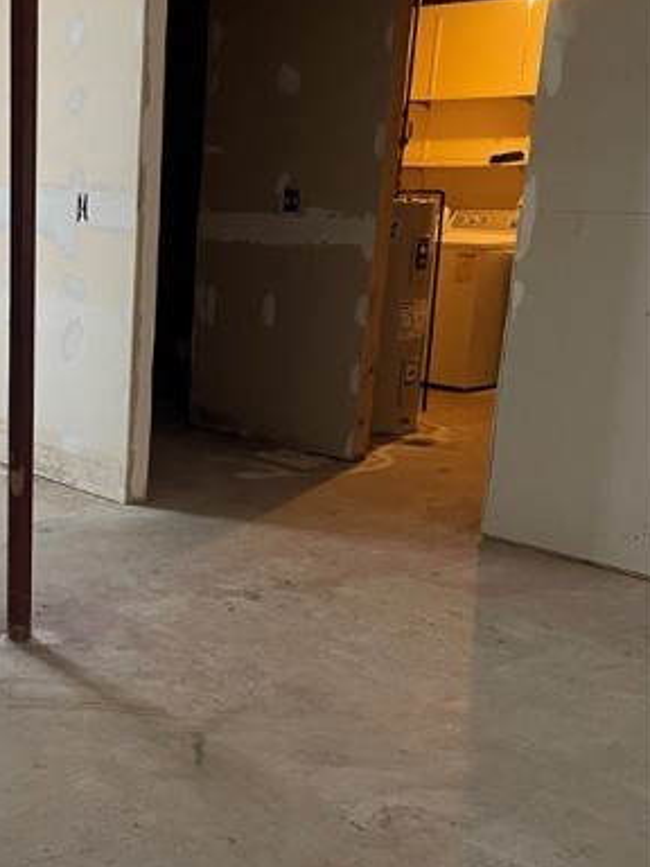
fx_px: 1302
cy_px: 587
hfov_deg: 26.6
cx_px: 11
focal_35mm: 52
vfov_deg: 36.4
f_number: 1.6
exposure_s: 1/60
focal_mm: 4.2
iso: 200
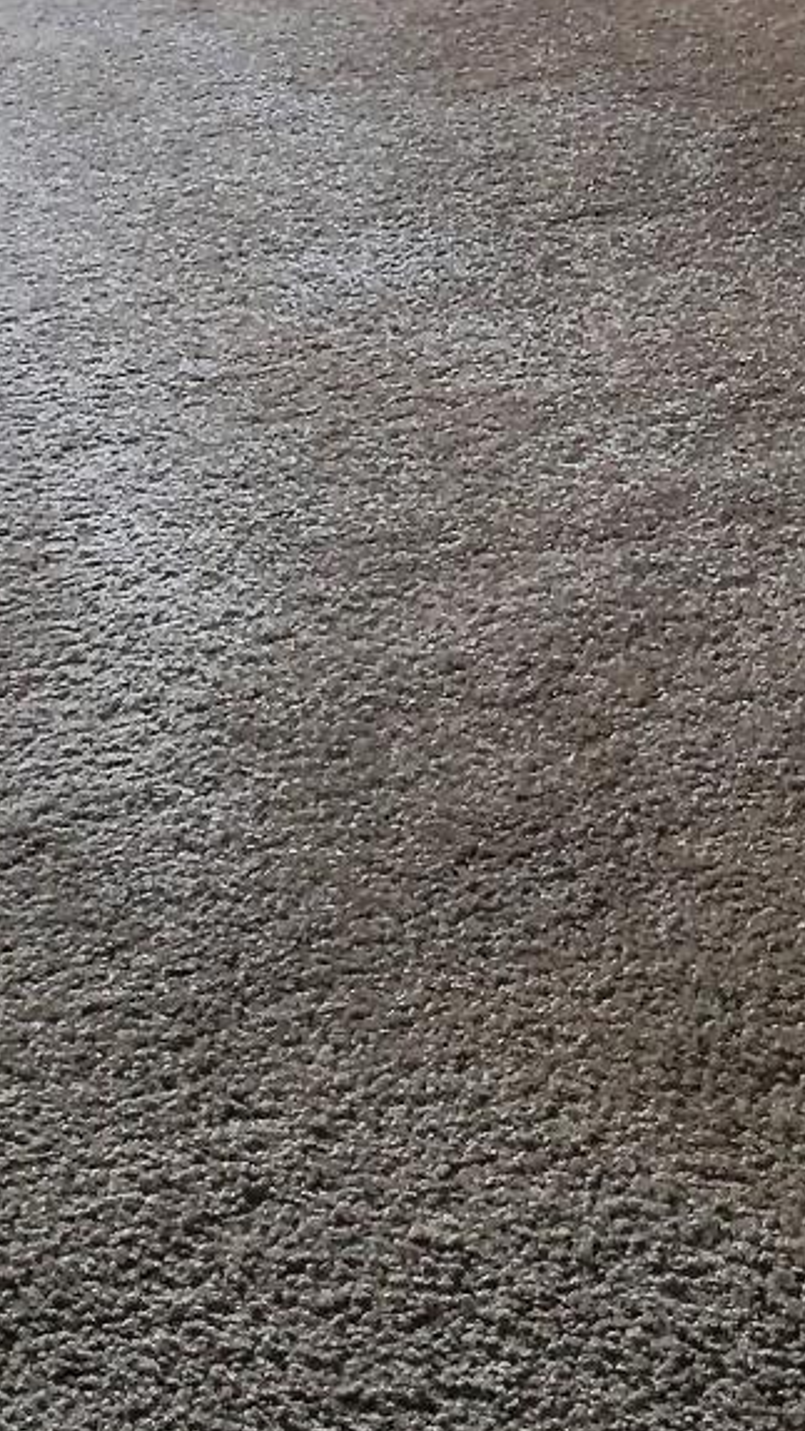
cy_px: -1027
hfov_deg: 10.8
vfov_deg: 16.7
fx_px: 4173
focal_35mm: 110
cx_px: 1049
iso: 25
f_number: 2.2
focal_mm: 4.15
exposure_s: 1/43
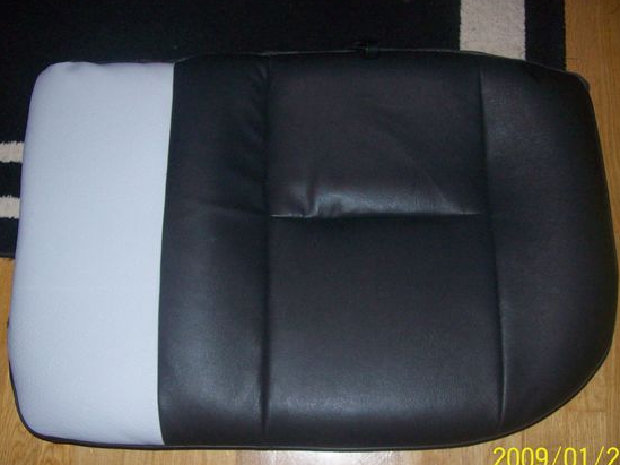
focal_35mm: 42
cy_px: 240
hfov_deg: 44.8
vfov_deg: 34.3
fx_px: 752
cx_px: 324
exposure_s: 1/64
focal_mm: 6
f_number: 2.7
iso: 200
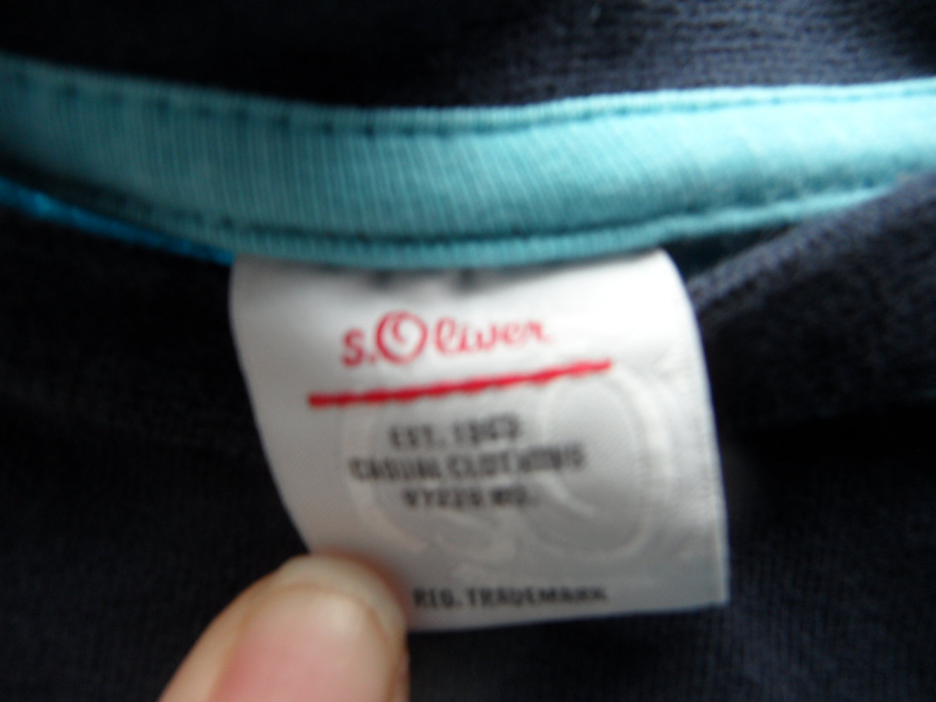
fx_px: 649
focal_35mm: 24
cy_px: 351
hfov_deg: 71.6
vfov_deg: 56.8
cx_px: 468
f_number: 2.9
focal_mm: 4.1
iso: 80
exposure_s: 1/30
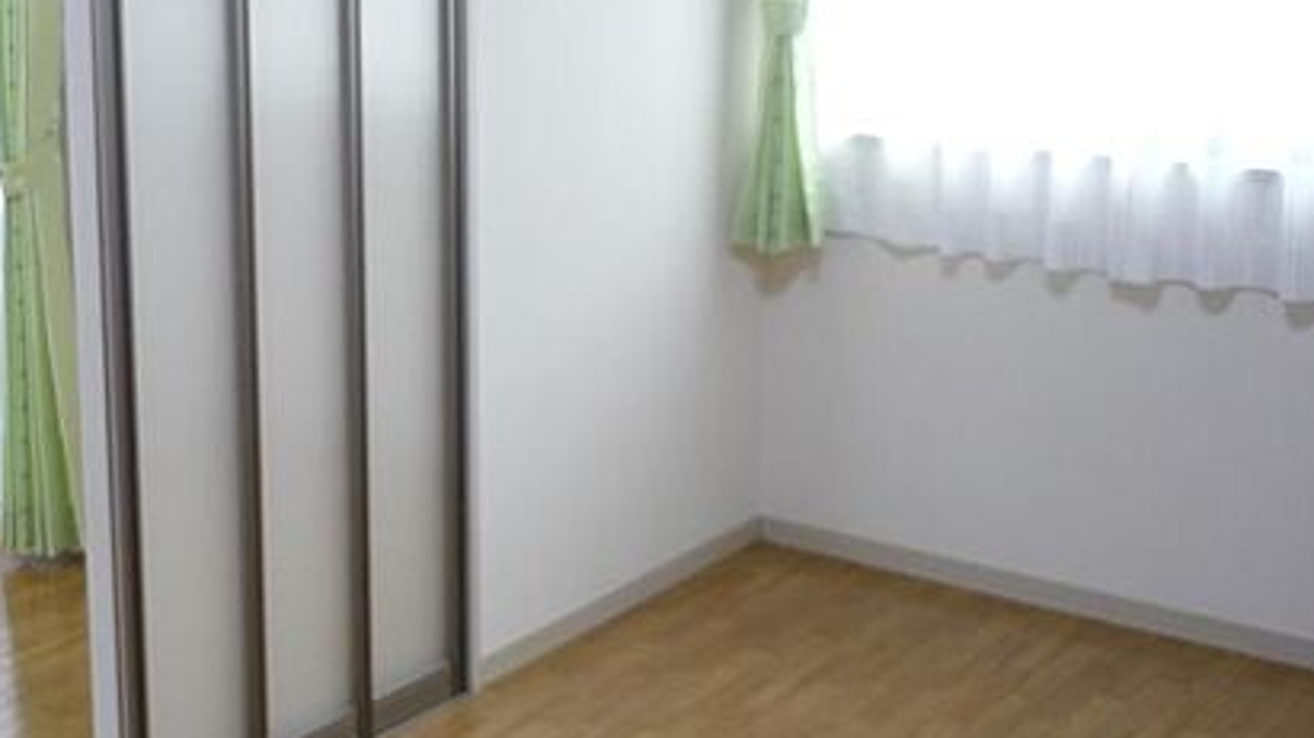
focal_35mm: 56
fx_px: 1951
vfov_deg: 21.2
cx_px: 339
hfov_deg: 36.4
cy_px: 137
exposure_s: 1/30
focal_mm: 5.5
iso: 160
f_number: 2.8
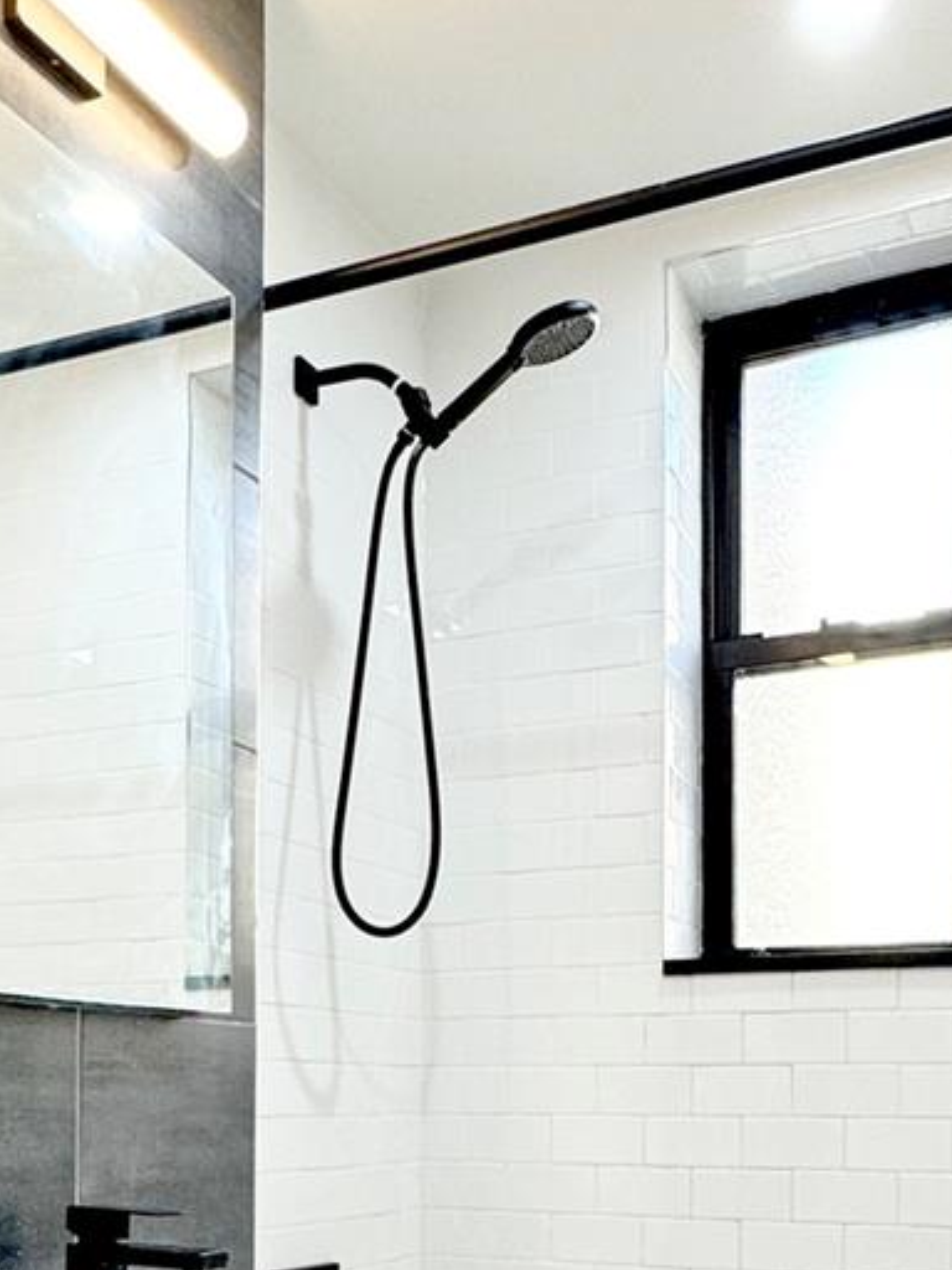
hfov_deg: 34.3
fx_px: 1540
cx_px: 493
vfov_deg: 41.8
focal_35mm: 42
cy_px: 1104
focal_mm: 2.22
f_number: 2.2
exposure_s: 1/120
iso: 125
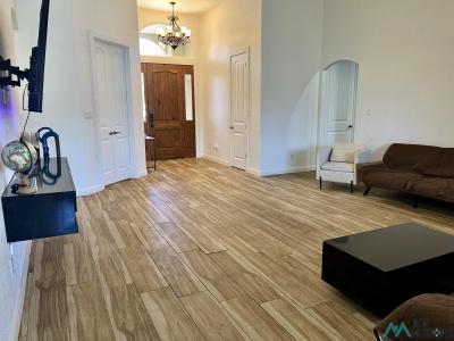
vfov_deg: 54.9
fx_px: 328
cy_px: 170
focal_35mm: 25
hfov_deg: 69.4
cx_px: 227
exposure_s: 1/60
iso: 100
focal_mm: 5.1
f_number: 1.6
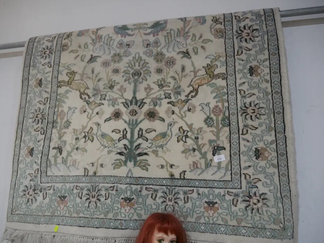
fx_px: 271
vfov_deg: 48.2
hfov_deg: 61.7
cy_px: 124
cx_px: 161
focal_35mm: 29
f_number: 3.5
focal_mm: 14
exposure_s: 1/60
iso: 640
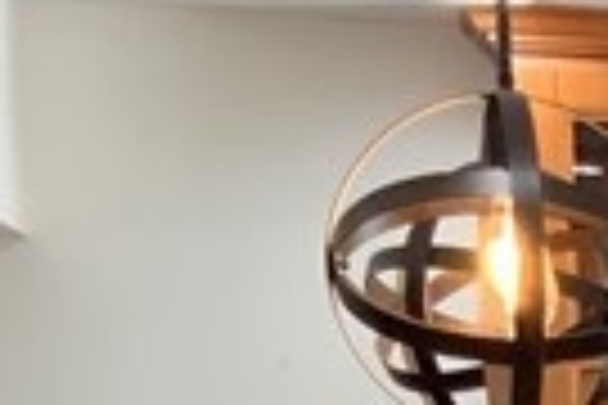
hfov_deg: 7.9
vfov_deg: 5.7
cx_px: 1765
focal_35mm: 228
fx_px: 3850
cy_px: 1125
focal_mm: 3
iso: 64
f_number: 1.8
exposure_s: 1/60
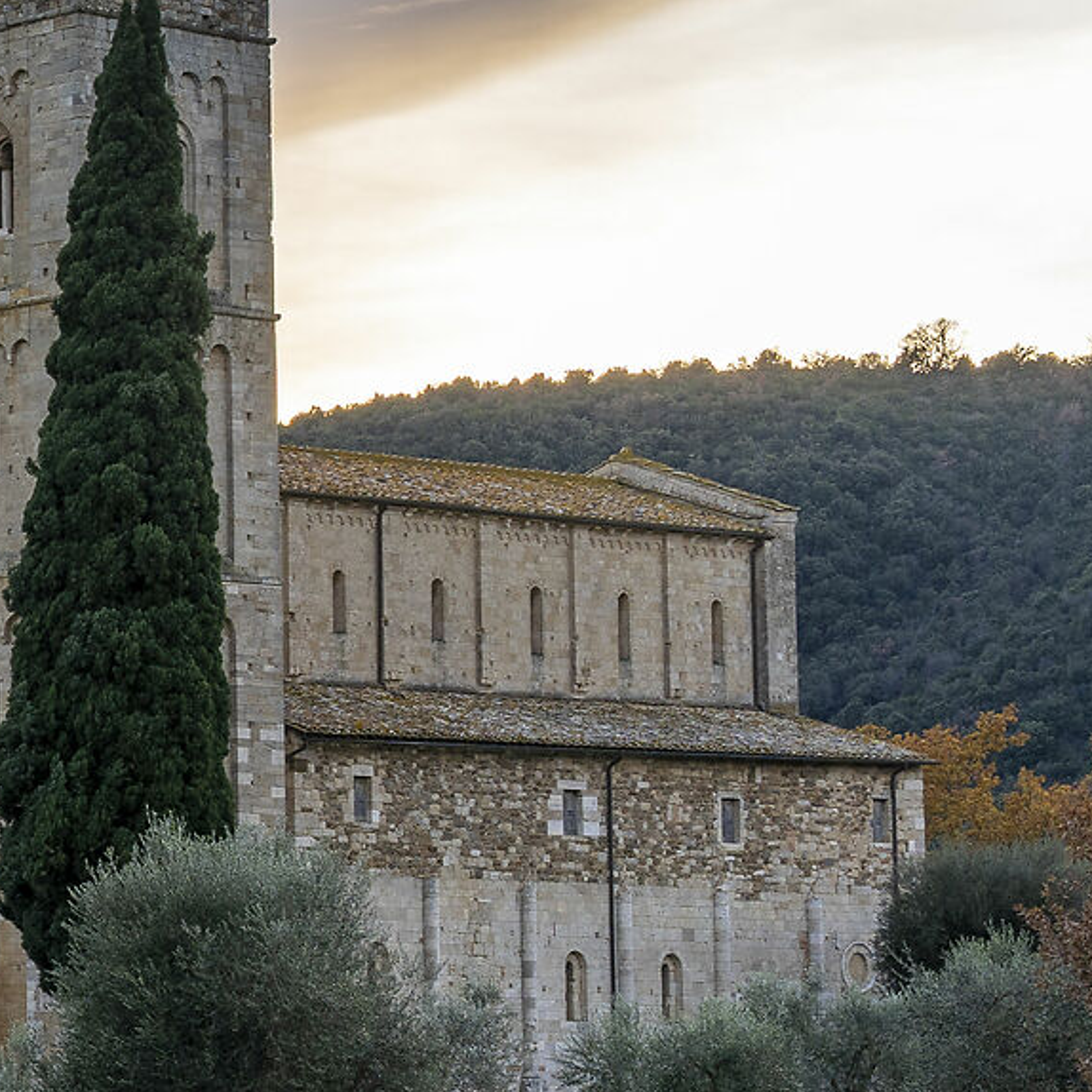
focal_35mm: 135
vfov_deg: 12.9
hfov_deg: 11.5
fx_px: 4818
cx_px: -1138
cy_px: 805
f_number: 9
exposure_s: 1/40
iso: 125
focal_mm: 38
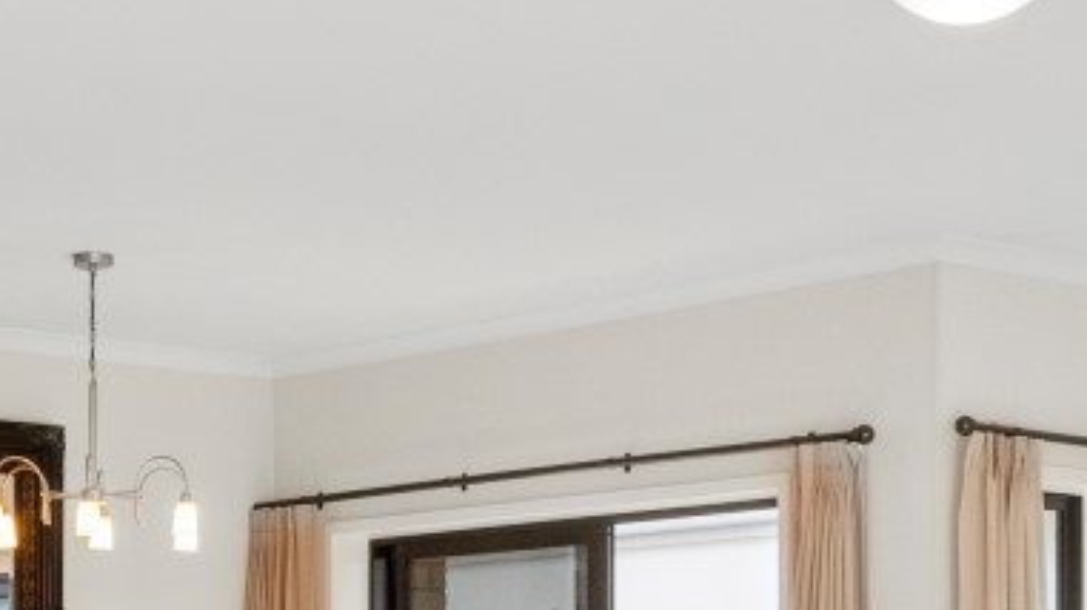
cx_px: 297
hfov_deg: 22.3
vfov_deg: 12.6
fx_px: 2737
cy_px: 590
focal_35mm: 95
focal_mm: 12
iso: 250
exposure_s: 1/60
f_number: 7.1
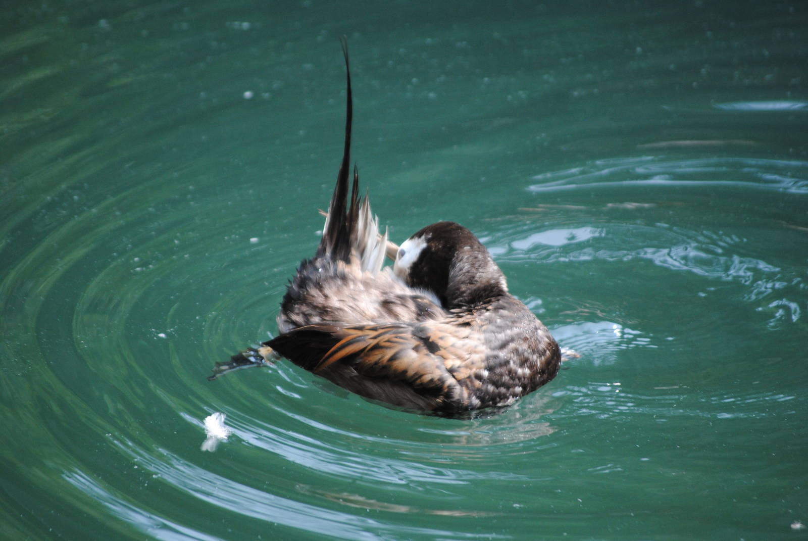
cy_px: 270
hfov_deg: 6.9
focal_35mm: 300
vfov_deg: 4.6
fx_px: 6741
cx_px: 404
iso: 400
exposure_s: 1/250
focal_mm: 200
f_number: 5.6
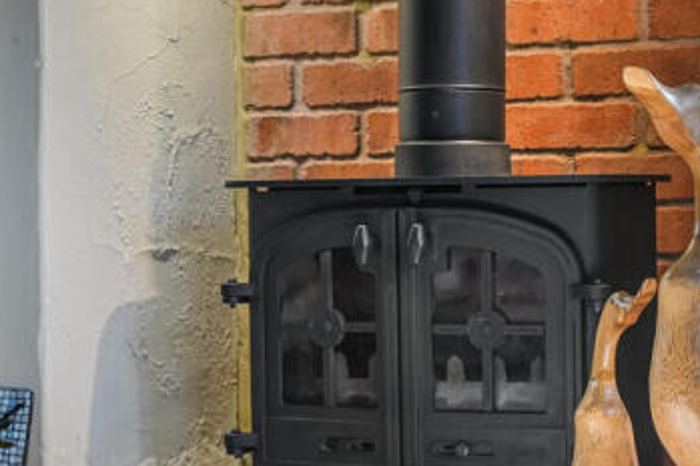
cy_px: 219
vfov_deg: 14.5
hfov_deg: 21.6
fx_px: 1826
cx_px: 455
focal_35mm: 94
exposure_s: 1/2.5
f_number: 8
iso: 400
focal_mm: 50
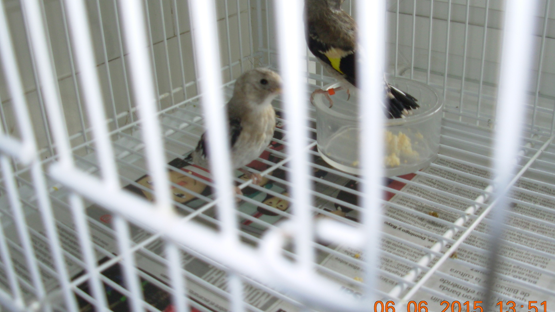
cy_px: 142
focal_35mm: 42
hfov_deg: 48.4
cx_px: 281
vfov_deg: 28.3
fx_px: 618
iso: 50
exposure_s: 1/32
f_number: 2.9
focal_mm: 6.3
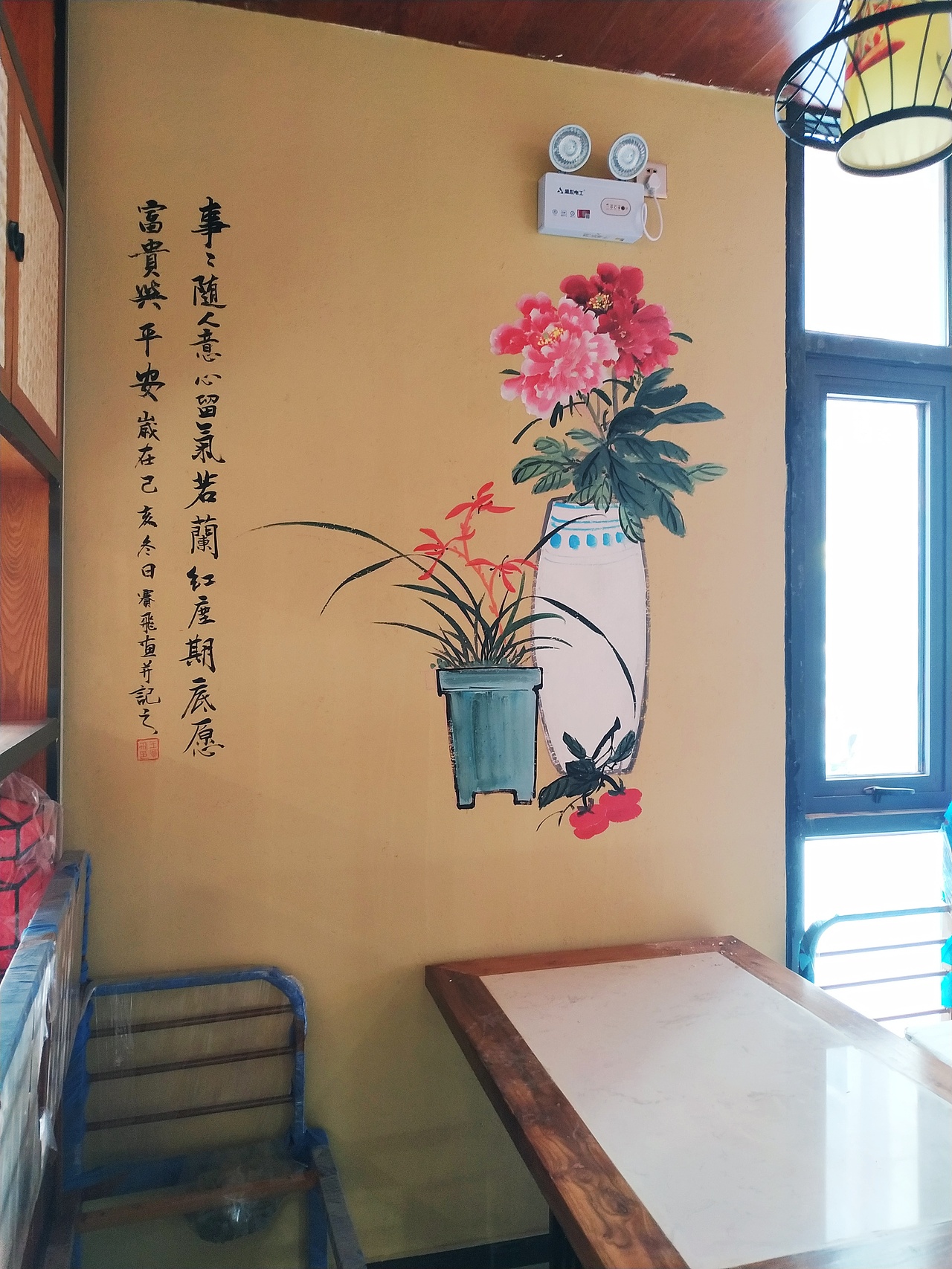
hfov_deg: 56.8
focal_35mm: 24
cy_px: 634
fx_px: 880
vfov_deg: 71.6
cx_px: 476
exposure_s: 1/20
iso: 400
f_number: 1.9
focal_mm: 3.94
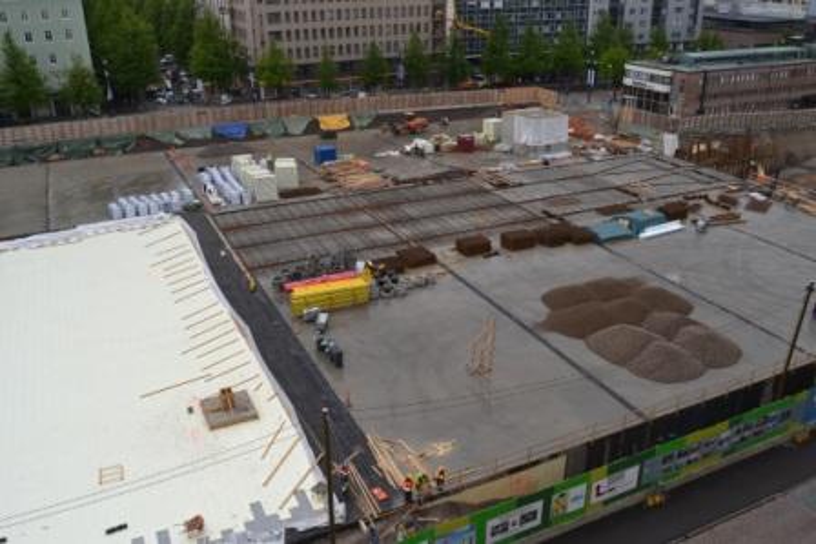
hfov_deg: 64.5
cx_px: 408
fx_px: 646
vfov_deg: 45.7
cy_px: 272
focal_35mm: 28
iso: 100
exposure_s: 1/200
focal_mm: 19
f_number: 7.1
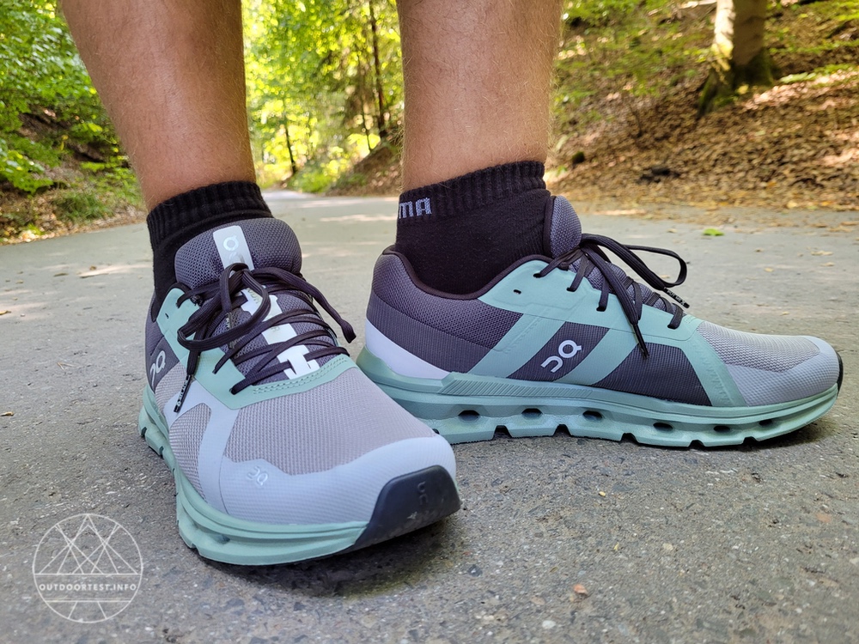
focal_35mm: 26
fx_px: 645
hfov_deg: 67.3
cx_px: 430
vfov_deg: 53.1
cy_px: 322
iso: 160
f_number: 1.8
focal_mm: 5.4
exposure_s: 1/50
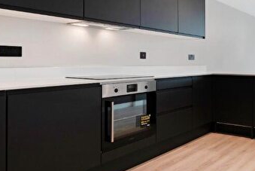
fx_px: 234
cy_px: 30
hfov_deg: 47.3
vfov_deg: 38.3
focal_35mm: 33
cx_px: 257
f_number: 16
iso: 250
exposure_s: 1/3
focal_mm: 16
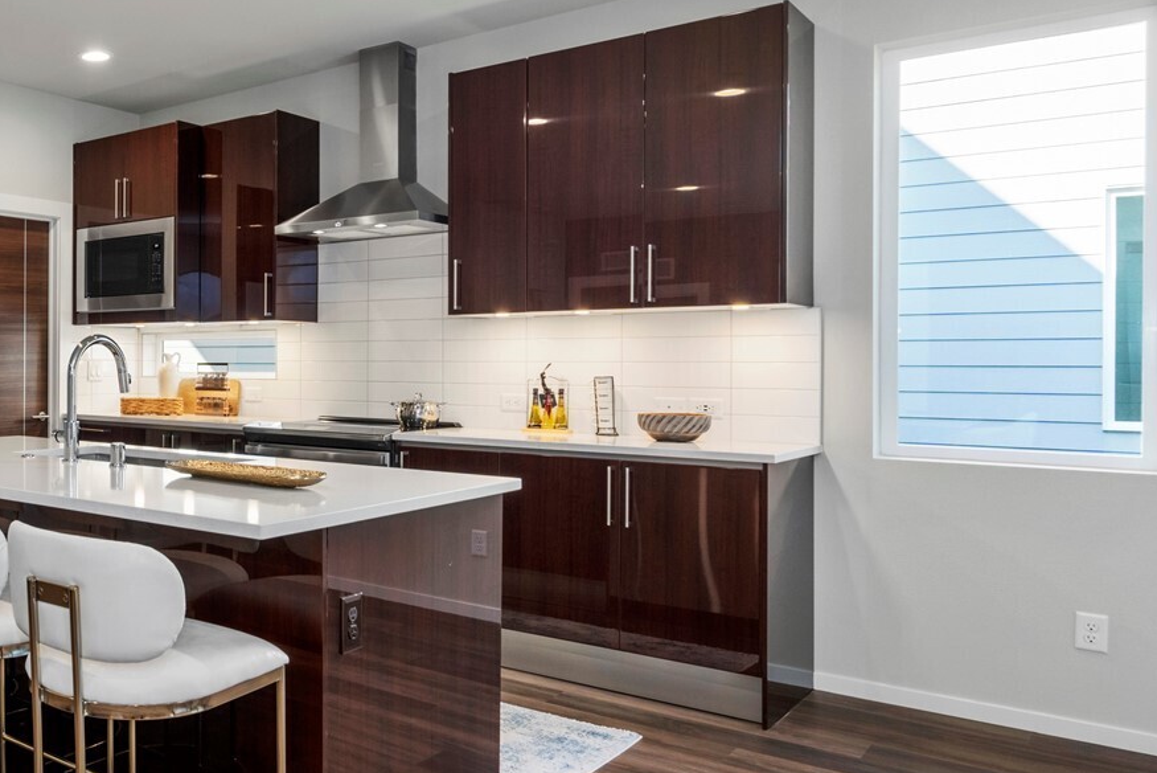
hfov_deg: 51.9
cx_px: 82
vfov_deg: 42.3
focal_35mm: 31
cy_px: 370
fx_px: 997
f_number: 9
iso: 800
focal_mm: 16
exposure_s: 1/15
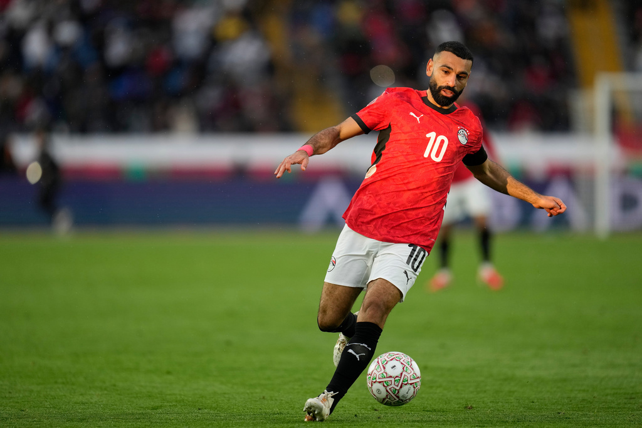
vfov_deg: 3.4
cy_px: 214
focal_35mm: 400
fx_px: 7134
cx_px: 321
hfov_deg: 5.2
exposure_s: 1/2500
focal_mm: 400
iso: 1250
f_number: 2.8
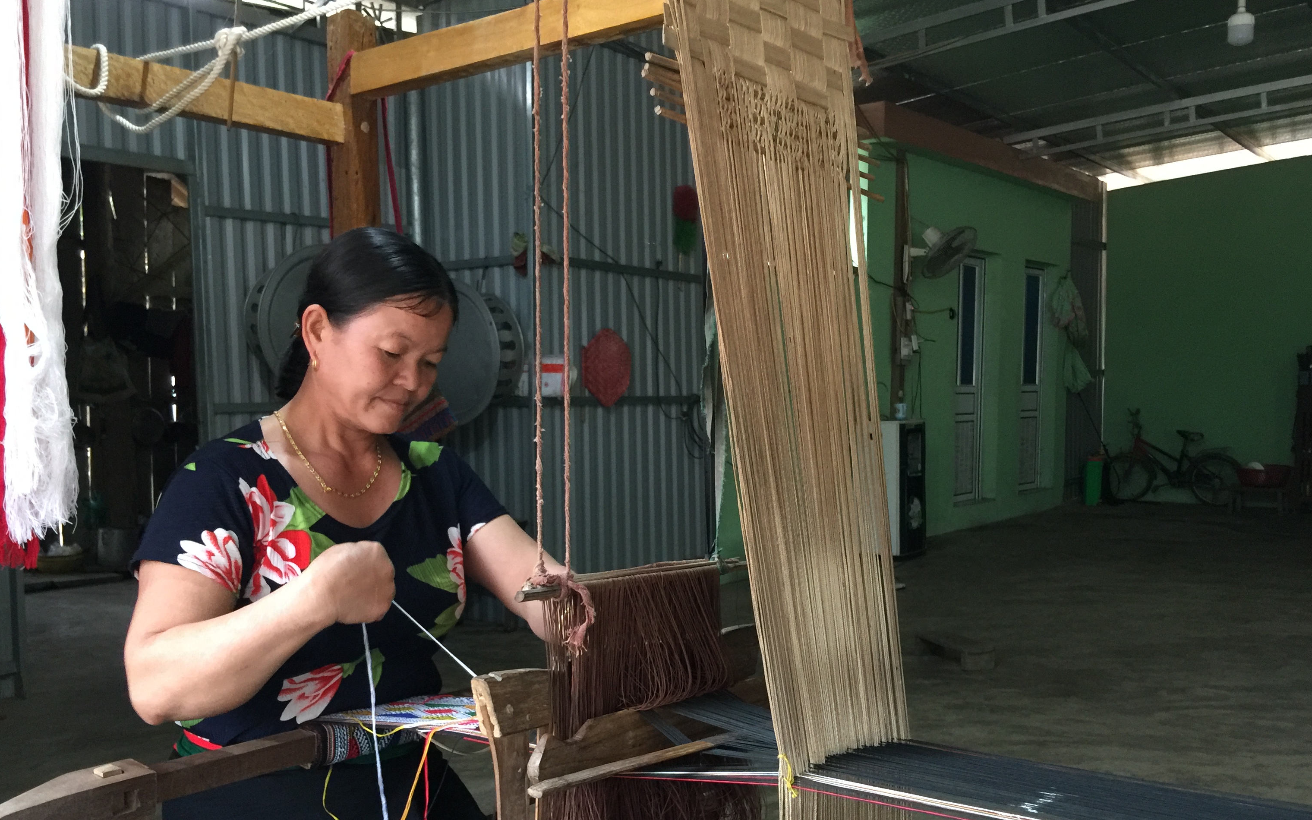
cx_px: 617
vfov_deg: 38.1
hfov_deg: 58.1
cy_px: 516
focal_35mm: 33
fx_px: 1180
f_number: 2.2
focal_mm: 4.15
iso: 160
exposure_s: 1/17
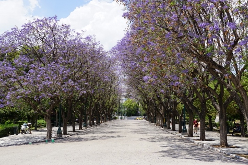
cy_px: 82
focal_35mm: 52
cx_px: 124
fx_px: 361
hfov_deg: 37.9
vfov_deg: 25.7
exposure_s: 1/160
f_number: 11
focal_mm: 35
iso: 100
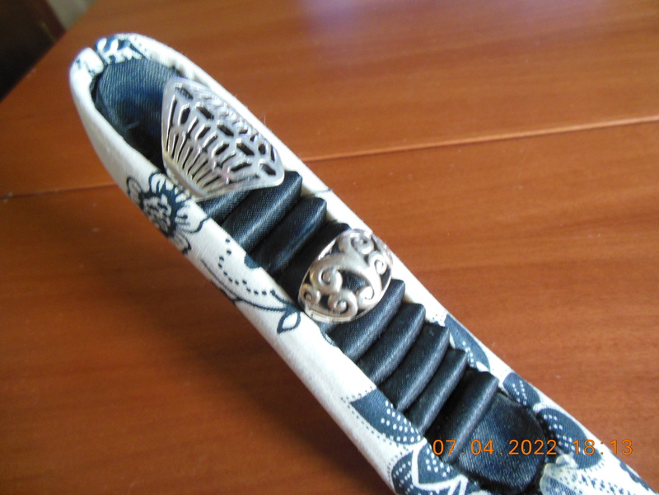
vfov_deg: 54.9
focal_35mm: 25
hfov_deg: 69.4
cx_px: 330
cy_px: 248
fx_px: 476
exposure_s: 1/13
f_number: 3.2
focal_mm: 4.5
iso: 400
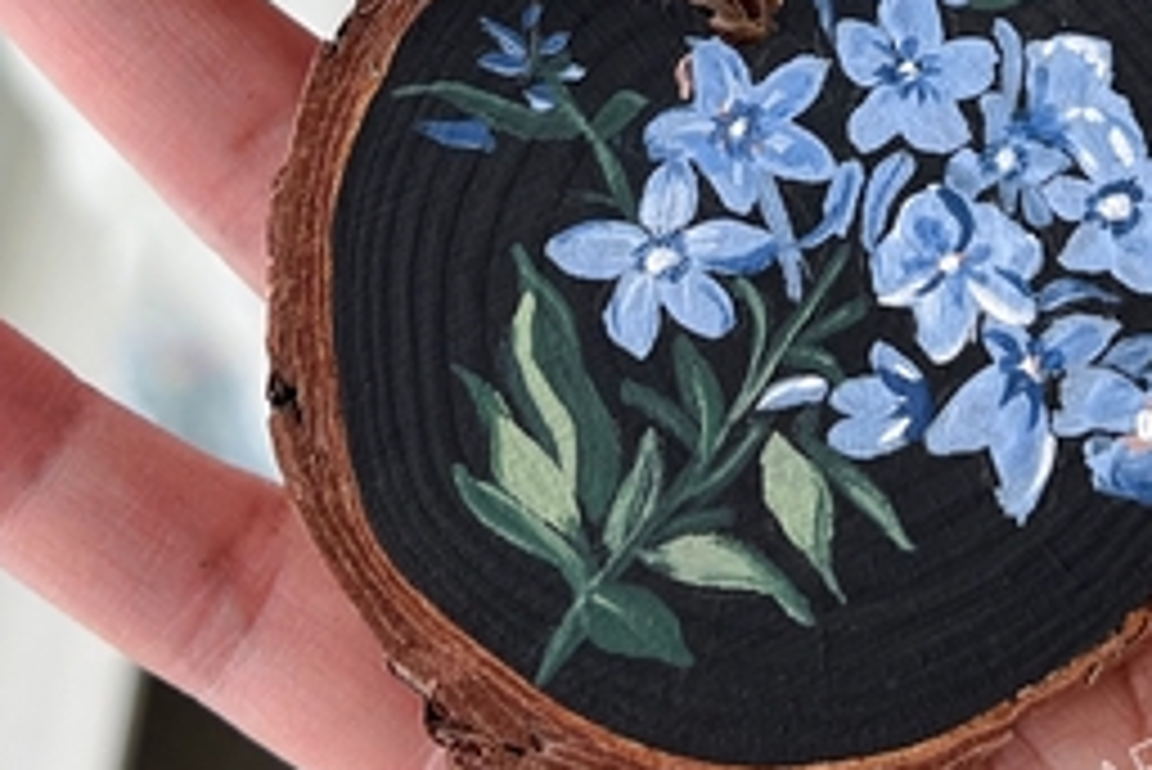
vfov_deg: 14.9
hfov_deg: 22.6
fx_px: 2882
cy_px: -52
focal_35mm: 90
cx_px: 675
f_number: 1.5
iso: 40
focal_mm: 5.7
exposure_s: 1/241
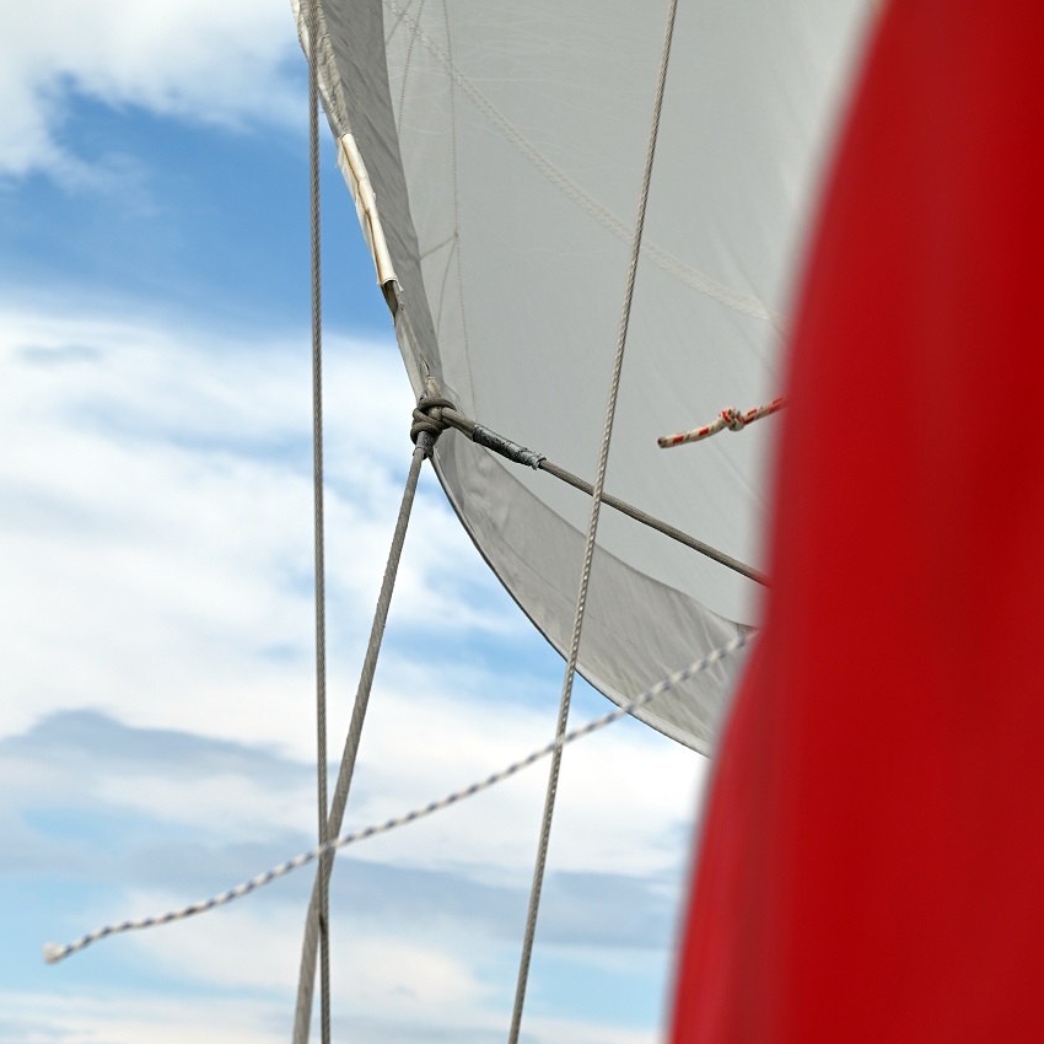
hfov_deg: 16.6
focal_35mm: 105
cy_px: 849
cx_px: 509
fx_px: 3583
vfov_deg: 16.4
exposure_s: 1/800
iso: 100
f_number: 7.1
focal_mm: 70
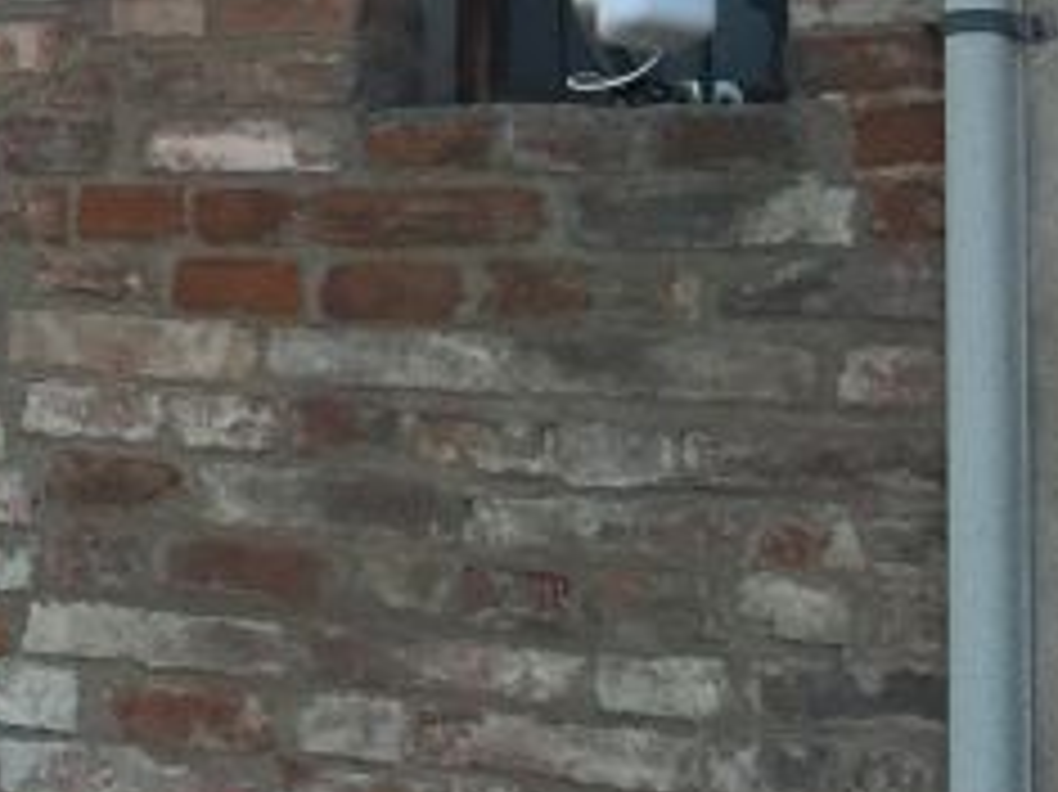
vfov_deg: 9.2
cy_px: -364
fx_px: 4827
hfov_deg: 10.2
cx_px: -1792
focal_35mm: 158
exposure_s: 1/450
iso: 25
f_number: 2.2
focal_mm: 4.15
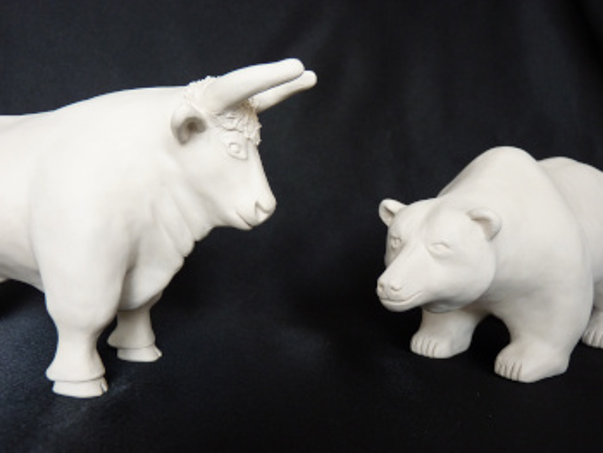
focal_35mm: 37
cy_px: 226
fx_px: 645
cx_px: 302
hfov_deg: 50.1
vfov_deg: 38.7
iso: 200
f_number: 3
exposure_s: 1/30
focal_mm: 6.5
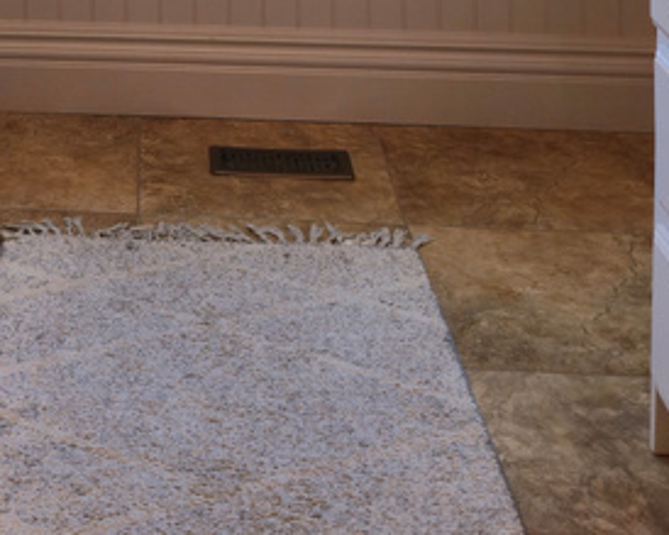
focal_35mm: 84
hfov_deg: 21.7
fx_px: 1663
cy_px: -393
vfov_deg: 15.9
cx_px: -39
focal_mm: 6.3
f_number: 1.7
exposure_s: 1/60
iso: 40
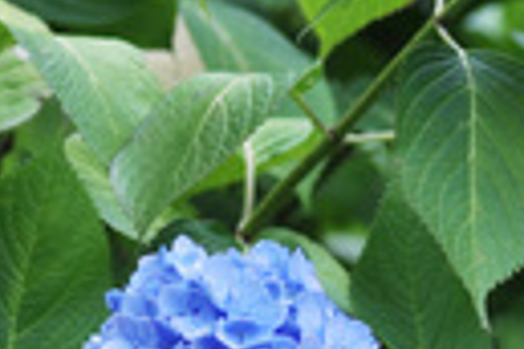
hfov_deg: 4.5
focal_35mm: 460
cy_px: 540
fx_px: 6695
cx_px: 573
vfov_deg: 3.0
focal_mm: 90
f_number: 5
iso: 100
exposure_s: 1/400
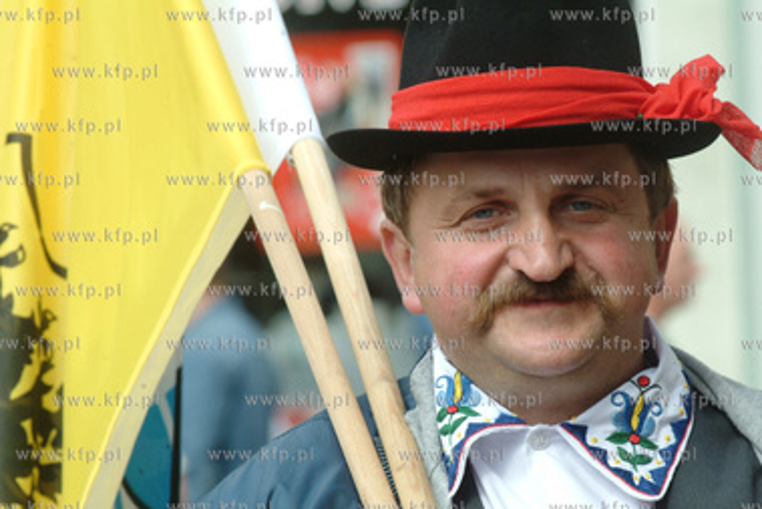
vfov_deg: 6.0
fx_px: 4860
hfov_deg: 9.0
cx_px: 368
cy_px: 263
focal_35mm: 230
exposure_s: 1/350
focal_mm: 145
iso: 400
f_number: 9.5
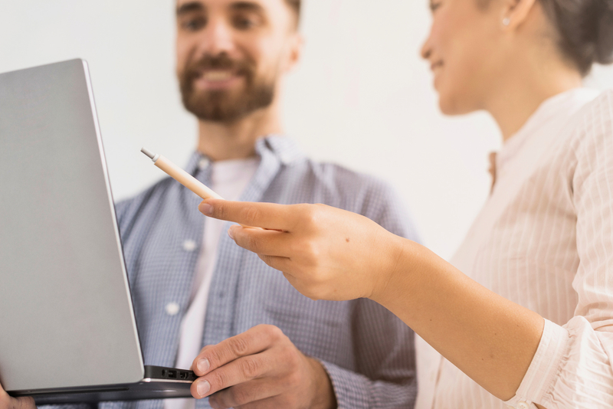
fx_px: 852
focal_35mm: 50
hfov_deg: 39.6
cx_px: 306
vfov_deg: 27.0
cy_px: 204
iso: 250
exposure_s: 1/160
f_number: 2.8
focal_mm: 50
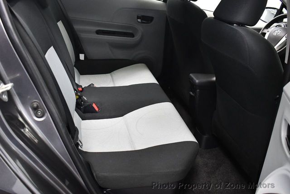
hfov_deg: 53.1
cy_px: 97
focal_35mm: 36
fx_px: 290
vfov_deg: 37.0
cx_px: 145
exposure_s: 1/100
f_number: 3.5
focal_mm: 18
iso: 3200
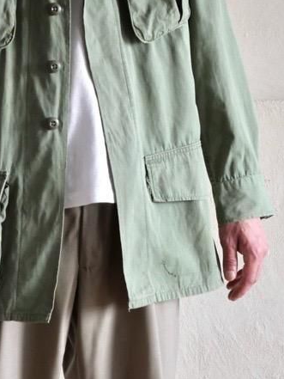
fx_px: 2285
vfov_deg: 9.4
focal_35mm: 209
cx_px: 45
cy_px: 88
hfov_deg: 7.1
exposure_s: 1/125
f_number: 4
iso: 1250
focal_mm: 54
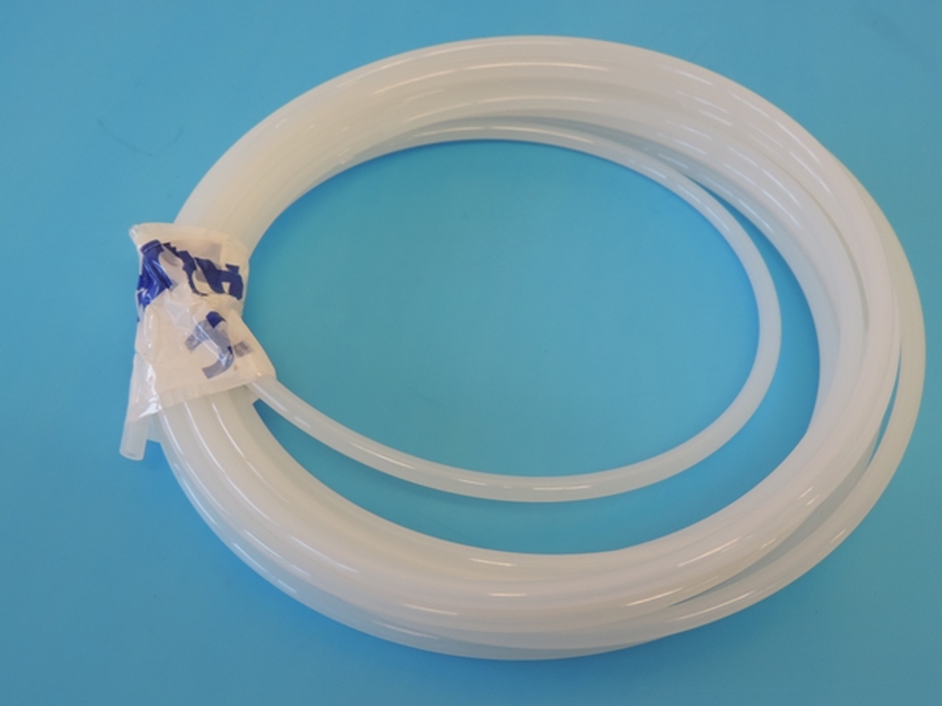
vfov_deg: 36.0
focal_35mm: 40
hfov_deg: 46.8
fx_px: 1089
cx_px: 471
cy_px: 353
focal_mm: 7.1
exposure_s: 1/50
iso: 250
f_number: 3.3
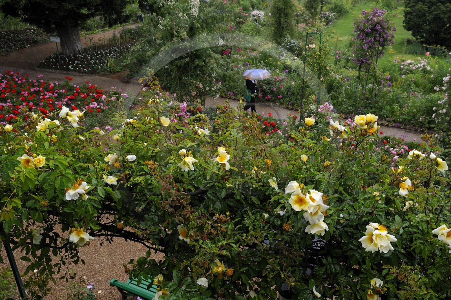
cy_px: 150
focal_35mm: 32
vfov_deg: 41.1
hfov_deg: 58.7
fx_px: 401
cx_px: 226
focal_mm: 32
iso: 400
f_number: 7.1
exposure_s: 1/160
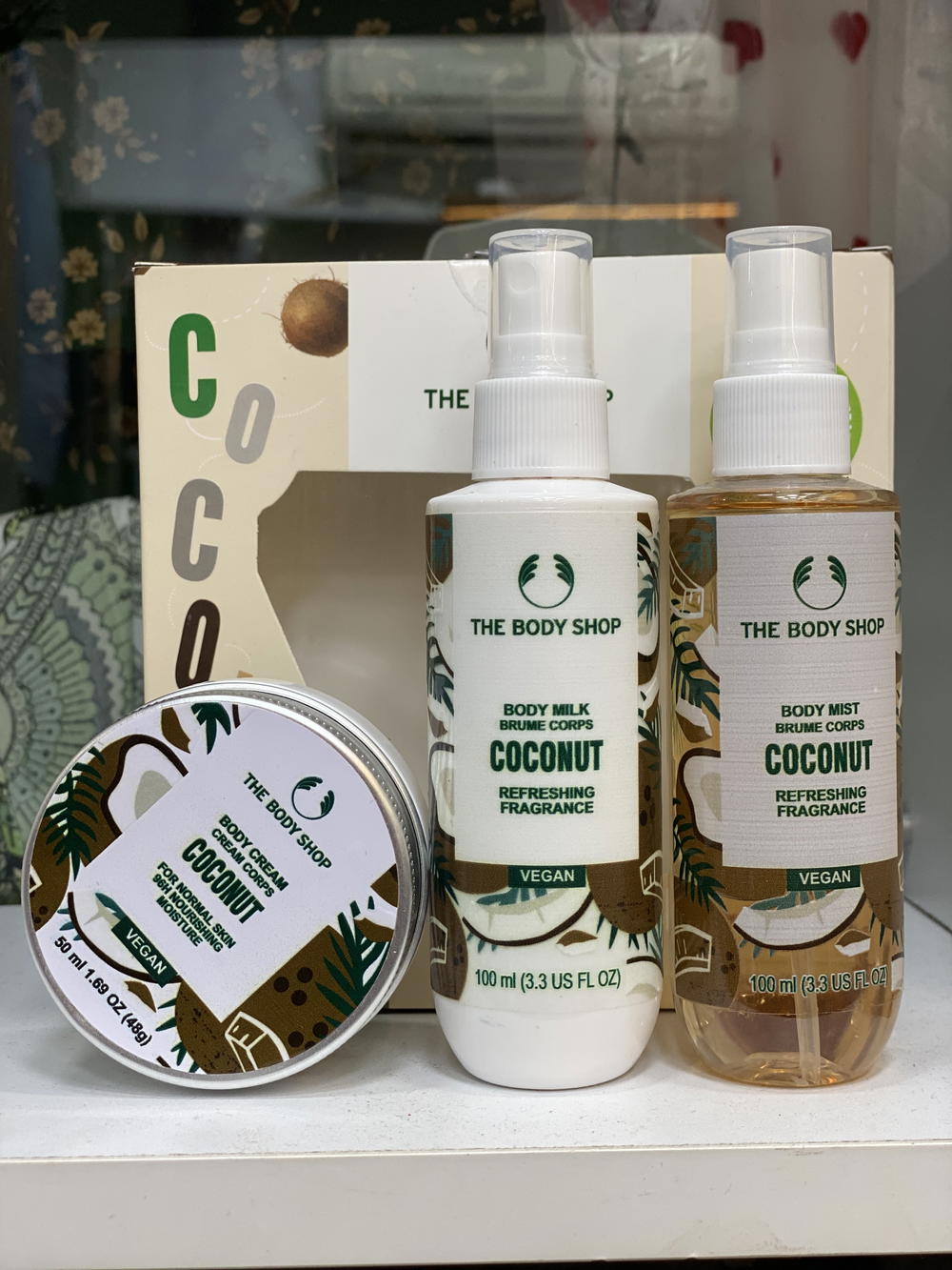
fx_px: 1906
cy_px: 635
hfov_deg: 28.0
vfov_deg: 36.8
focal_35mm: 52
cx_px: 476
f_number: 2
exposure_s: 1/122
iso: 50
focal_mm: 6
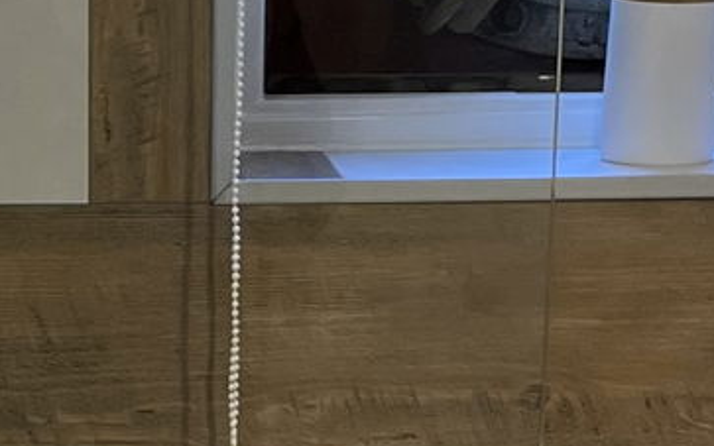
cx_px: 63
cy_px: 779
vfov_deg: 7.9
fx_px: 3153
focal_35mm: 162
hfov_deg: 12.8
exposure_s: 1/100
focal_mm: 4.2
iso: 100
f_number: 1.6
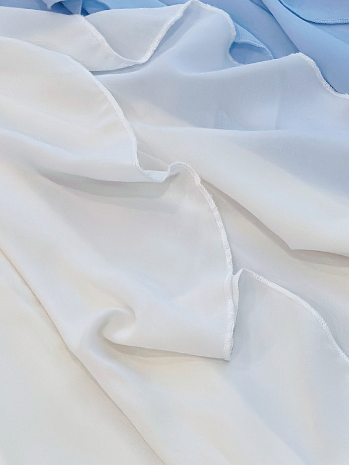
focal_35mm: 144
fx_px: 1936
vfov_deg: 13.6
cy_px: 439
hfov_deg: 10.1
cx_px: 464
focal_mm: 6.86
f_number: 1.78
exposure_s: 1/100
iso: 125
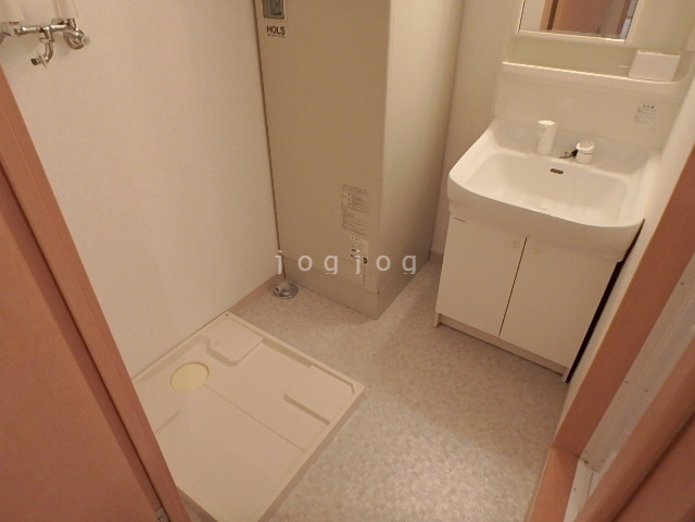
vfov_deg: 63.4
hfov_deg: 79.0
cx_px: 348
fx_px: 422
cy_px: 261
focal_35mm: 21
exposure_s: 1/30
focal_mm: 3.7
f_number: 3.5
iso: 320
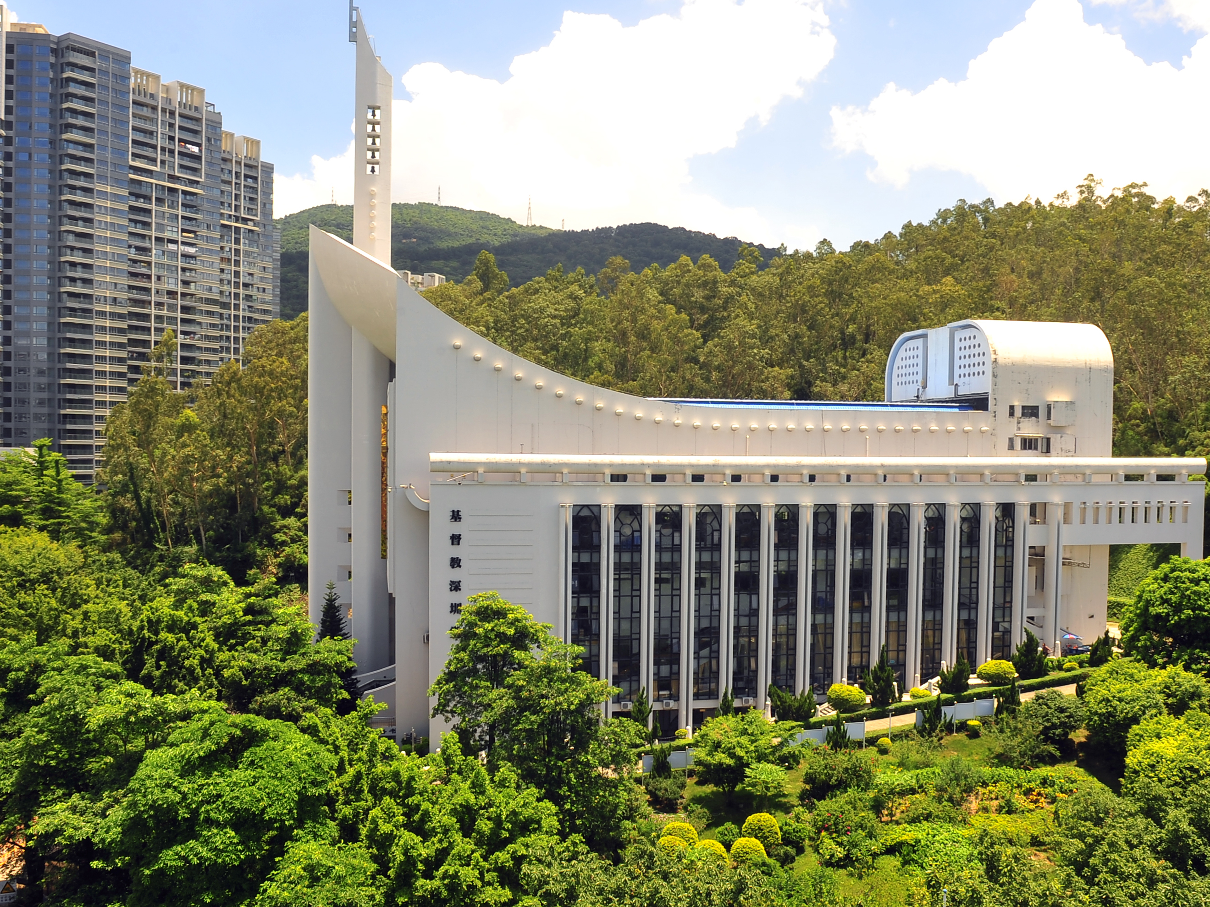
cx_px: 612
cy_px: 313
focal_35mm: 31
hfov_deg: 58.4
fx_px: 1084
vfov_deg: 44.9
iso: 100
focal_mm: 20
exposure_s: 1/50
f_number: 16
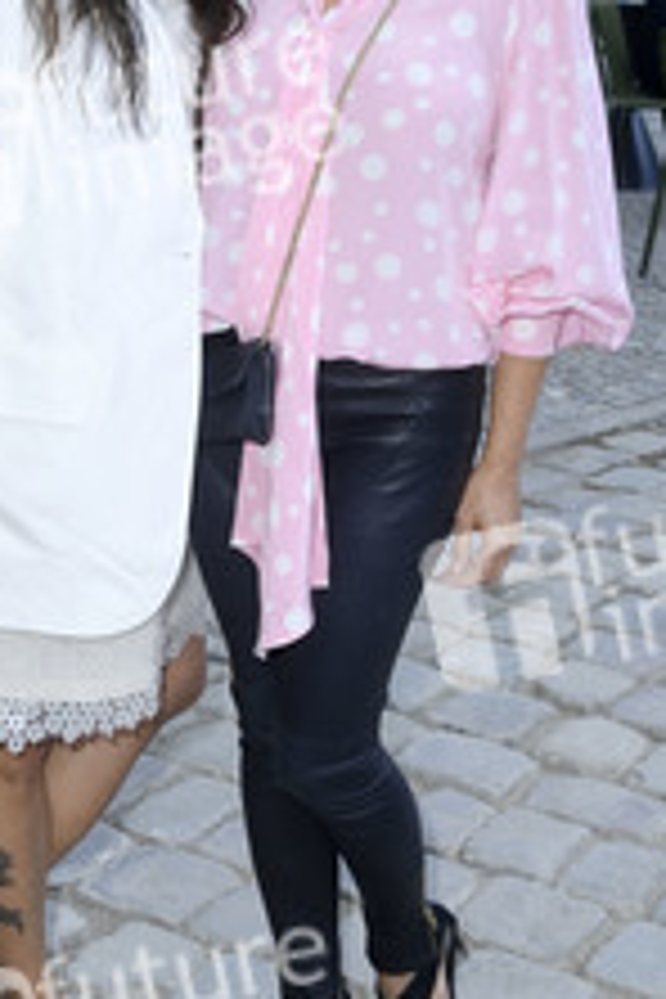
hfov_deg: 18.9
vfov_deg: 28.0
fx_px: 1998
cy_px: 360
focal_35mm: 72
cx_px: 243
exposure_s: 1/250
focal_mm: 40
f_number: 7.1
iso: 800
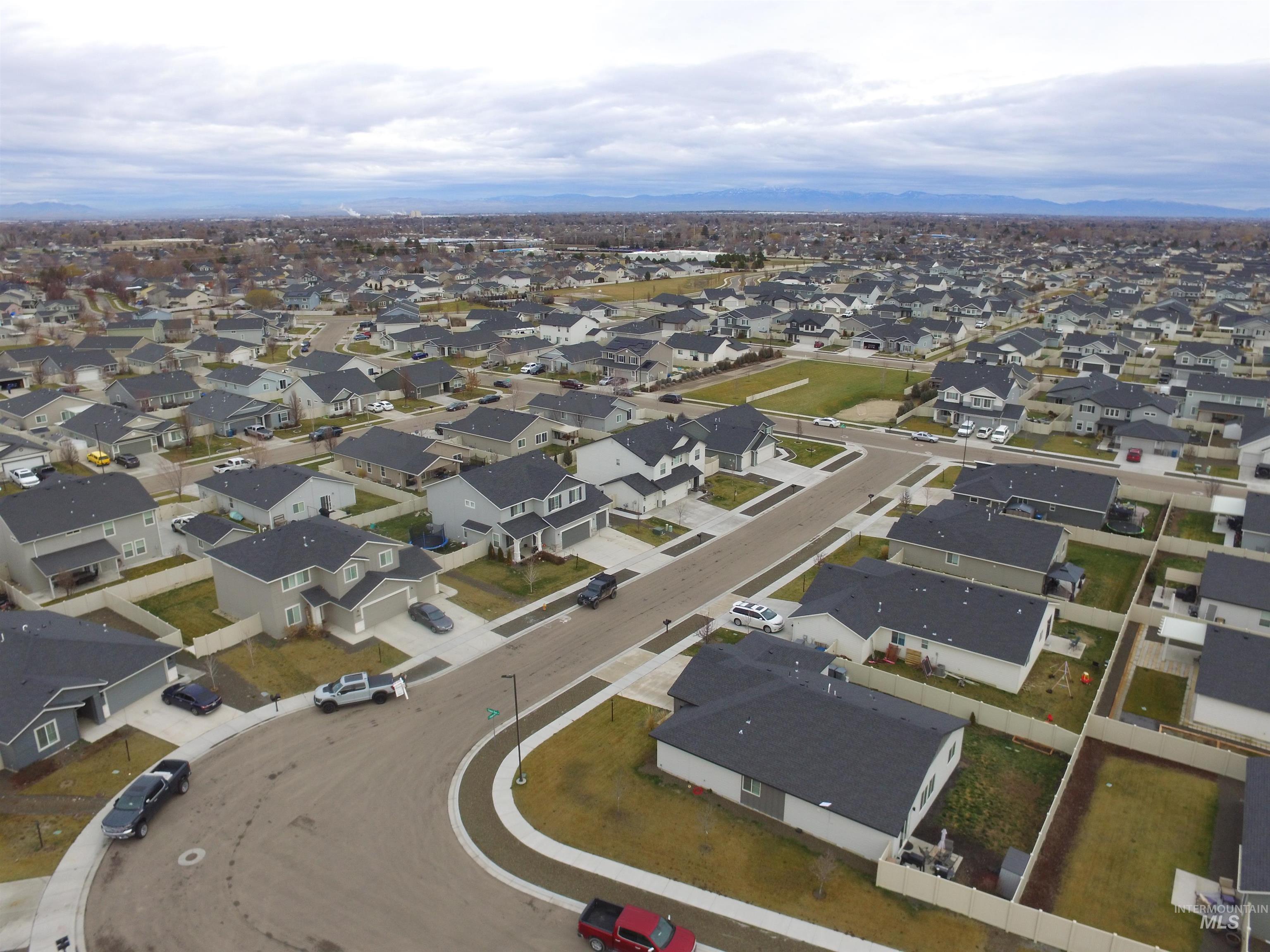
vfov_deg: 66.0
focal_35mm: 20
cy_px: 476
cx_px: 635
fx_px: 734
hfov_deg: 81.7
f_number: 2.8
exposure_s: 1/410
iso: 100
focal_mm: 3.61
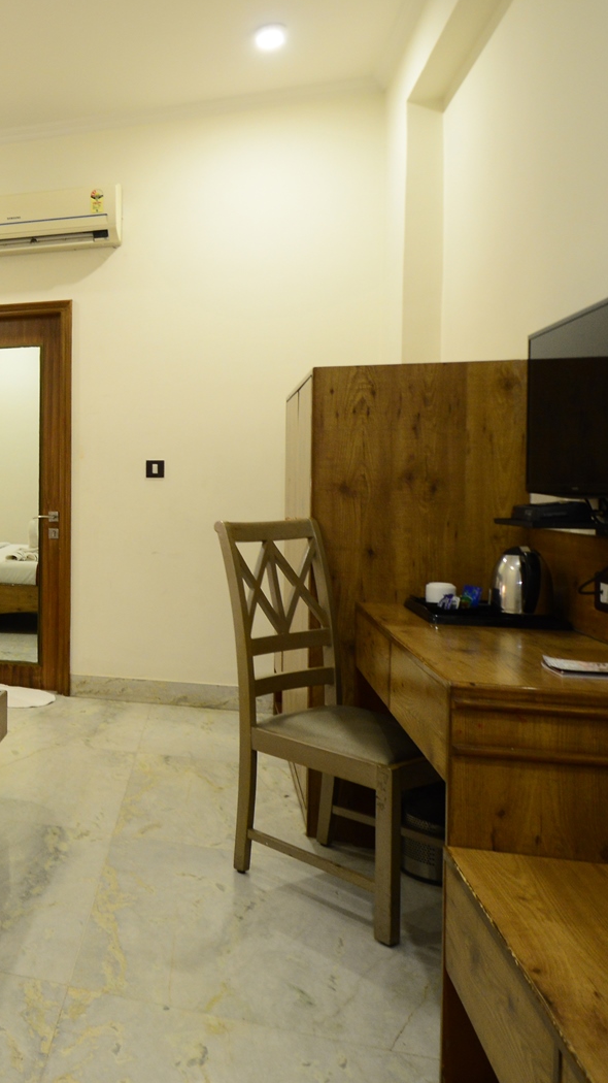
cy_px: 498
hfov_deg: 34.8
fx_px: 774
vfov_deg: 69.8
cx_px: -109
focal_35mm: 27
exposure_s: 1/10
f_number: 3.5
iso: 400
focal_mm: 10
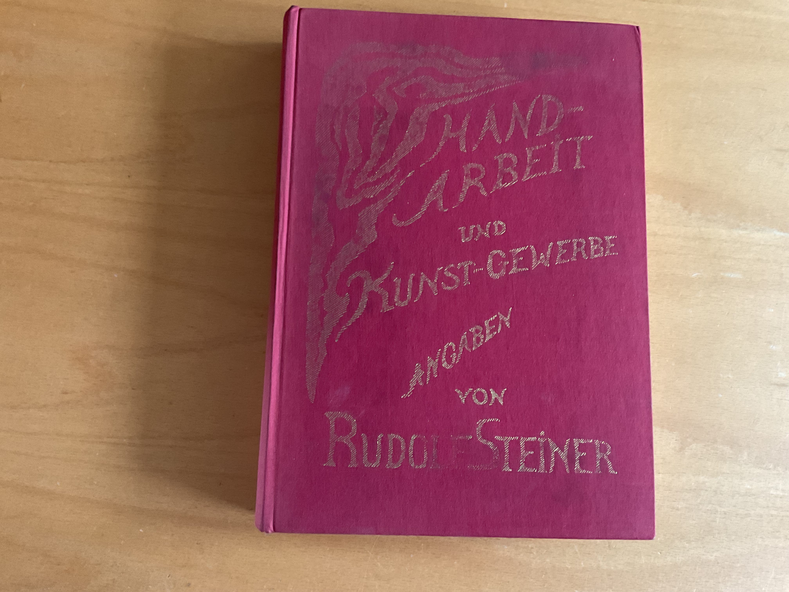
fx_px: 661
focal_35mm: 29
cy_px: 296
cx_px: 394
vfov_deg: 48.2
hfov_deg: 61.7
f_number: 1.8
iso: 250
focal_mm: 3
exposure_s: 1/33
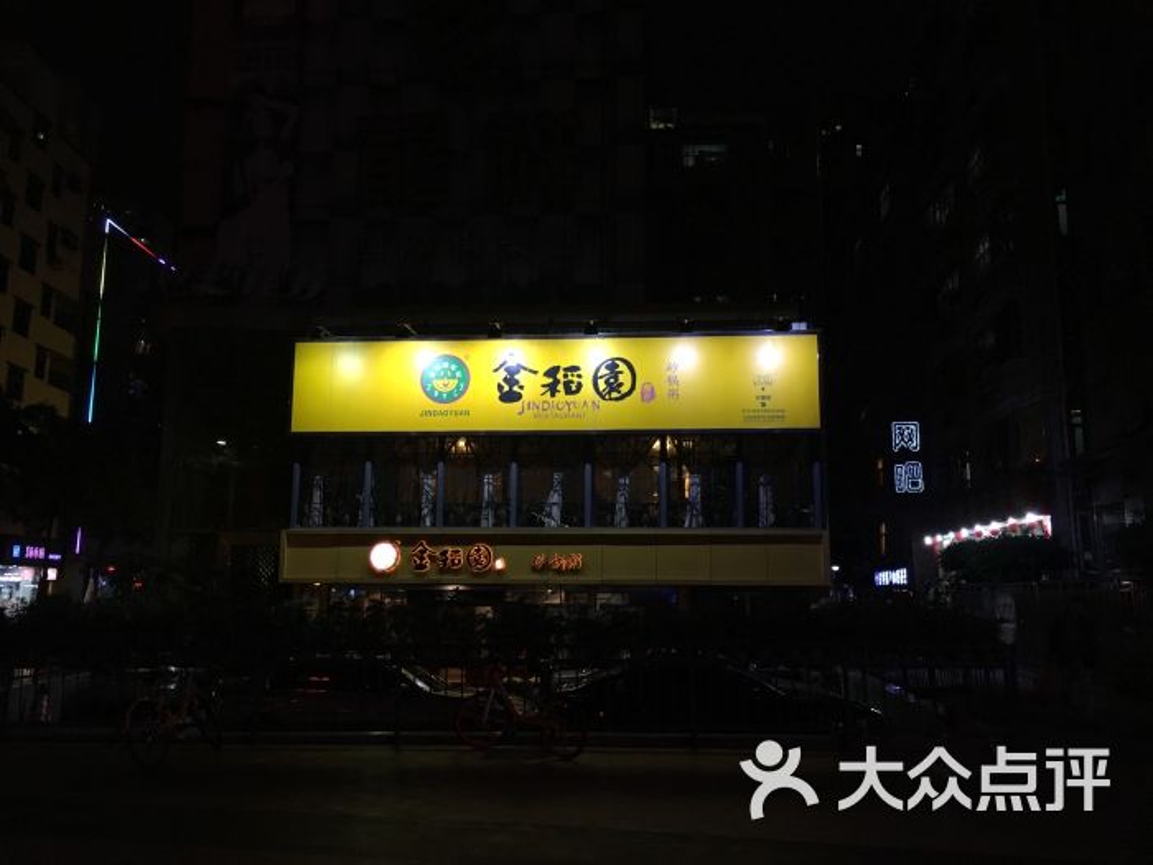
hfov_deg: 61.7
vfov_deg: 48.2
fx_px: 966
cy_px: 432
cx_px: 576
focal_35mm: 29
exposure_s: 1/33
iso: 64
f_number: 2.2
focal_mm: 4.15
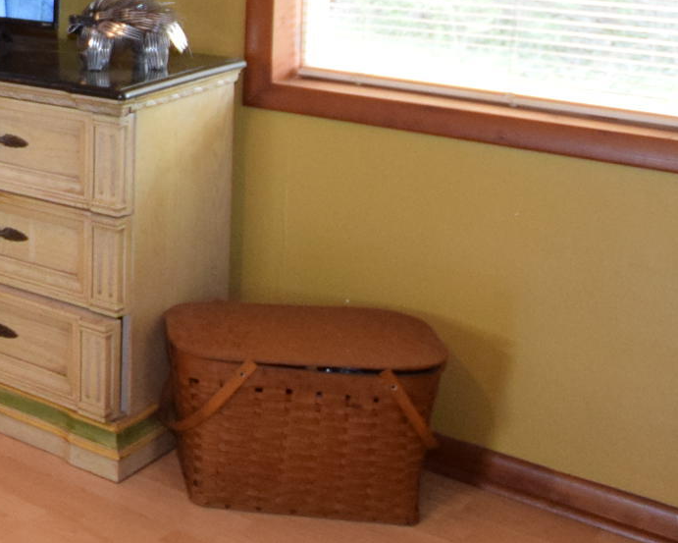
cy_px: -37
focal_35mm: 61
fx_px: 1224
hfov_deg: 23.8
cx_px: -364
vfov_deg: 23.6
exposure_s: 1/60
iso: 1400
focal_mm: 10
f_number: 3.5
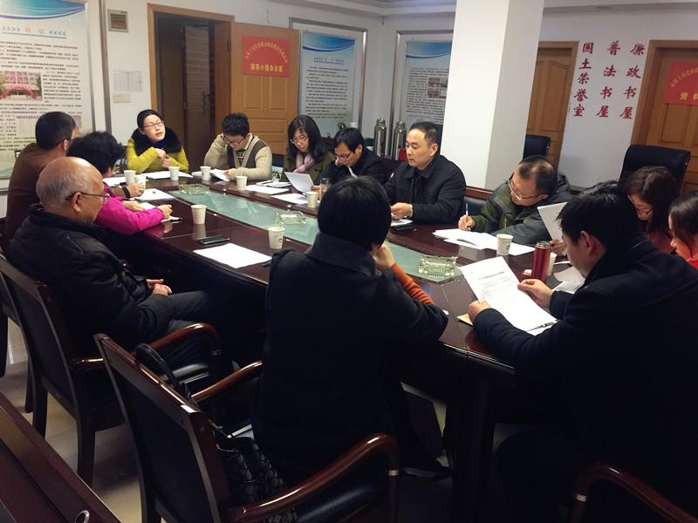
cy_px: 262
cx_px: 349
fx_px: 585
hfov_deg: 61.7
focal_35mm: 29
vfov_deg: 48.2
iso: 100
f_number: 2.2
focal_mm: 4.15
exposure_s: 1/17
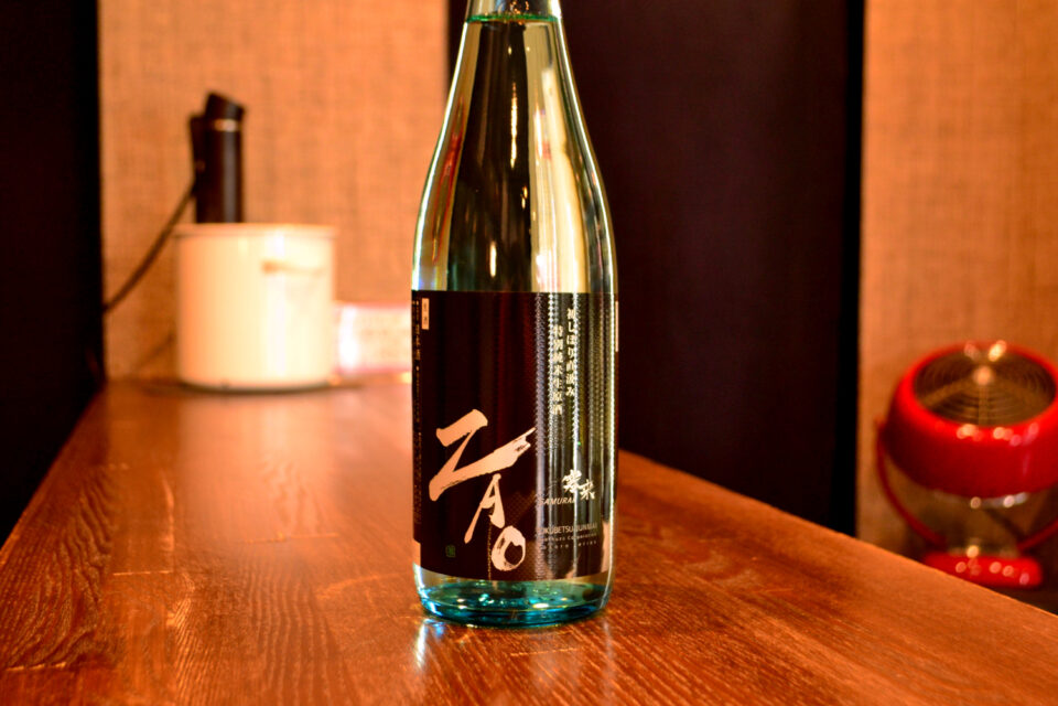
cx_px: 529
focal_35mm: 42
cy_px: 353
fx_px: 1234
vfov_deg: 31.9
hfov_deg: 46.4
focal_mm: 28
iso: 1100
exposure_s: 1/30
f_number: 4.5
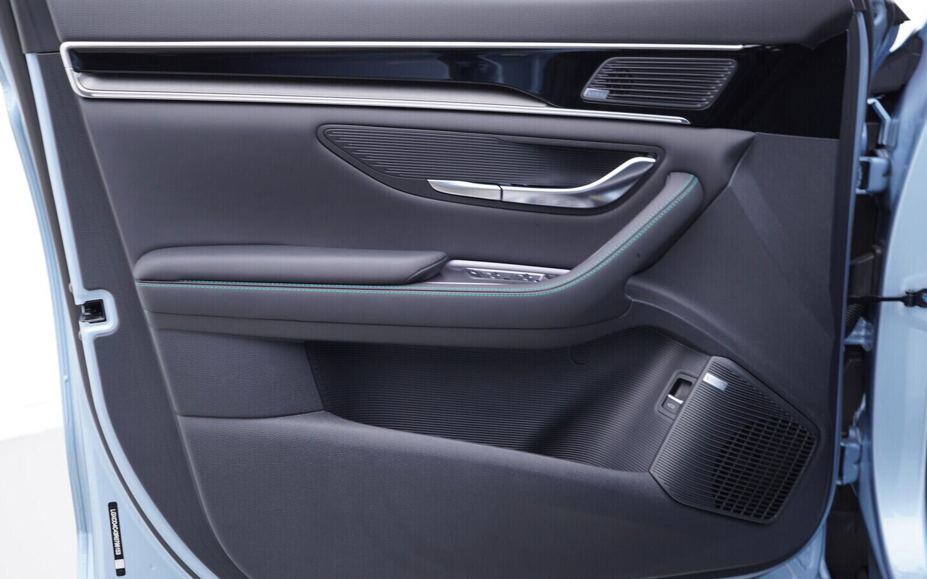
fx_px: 935
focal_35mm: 37
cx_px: 466
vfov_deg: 34.4
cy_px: 291
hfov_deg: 52.8
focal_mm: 24
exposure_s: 1/40
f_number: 2.8
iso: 125
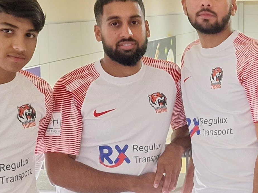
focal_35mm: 75
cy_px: 169
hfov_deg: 23.0
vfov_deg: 19.3
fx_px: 559
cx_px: 338
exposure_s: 1/50
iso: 500
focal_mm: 6.4
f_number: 1.8
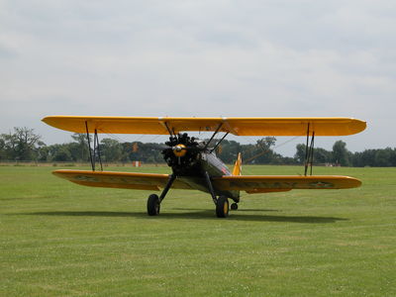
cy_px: 148
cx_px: 198
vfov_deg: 15.9
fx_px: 1064
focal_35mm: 93
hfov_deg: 21.1
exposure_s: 1/543
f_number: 5.7
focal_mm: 23.7
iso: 100
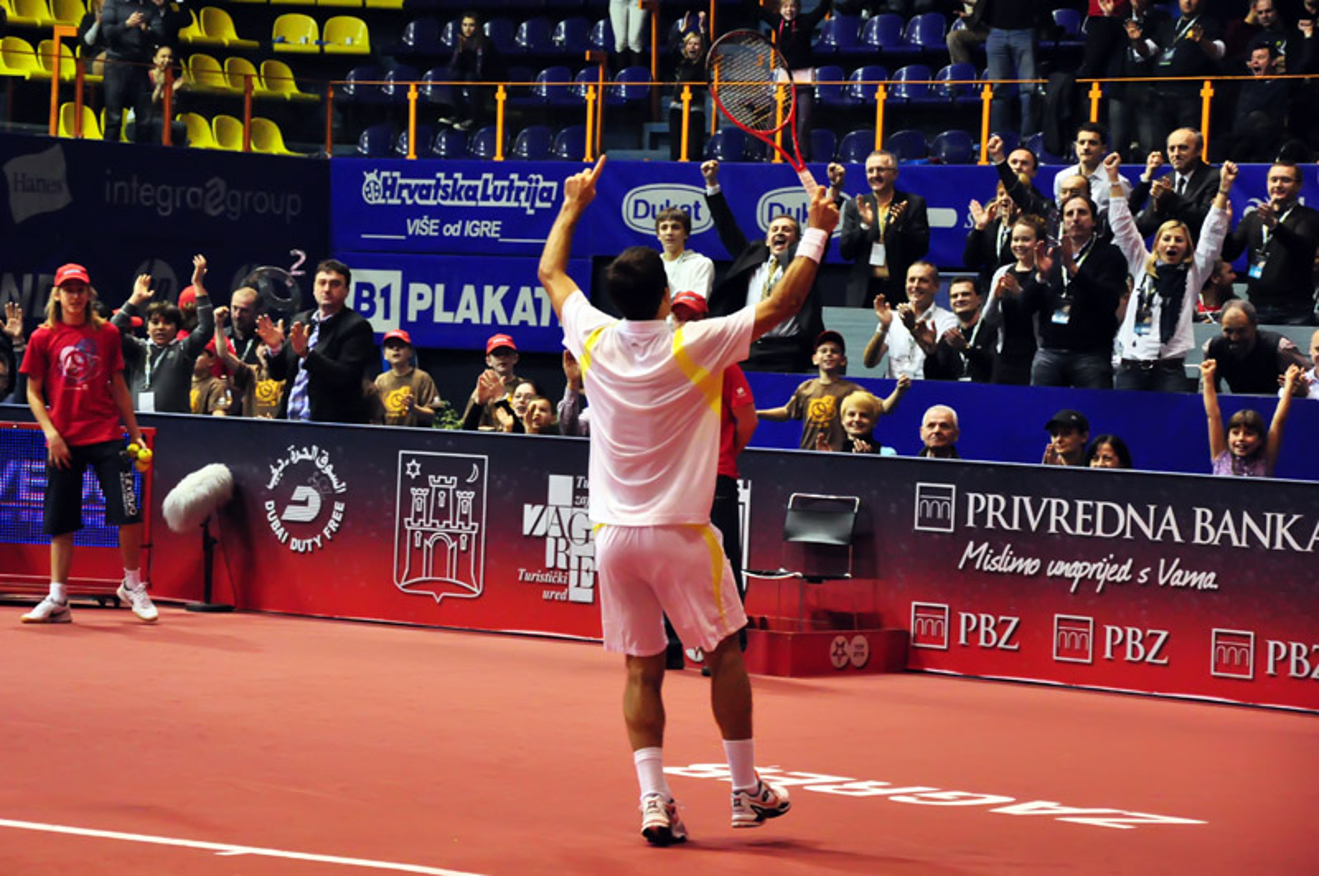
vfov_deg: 10.7
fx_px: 4665
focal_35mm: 128
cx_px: 660
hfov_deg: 16.1
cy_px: 438
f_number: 5.6
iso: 2500
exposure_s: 1/320
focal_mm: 85
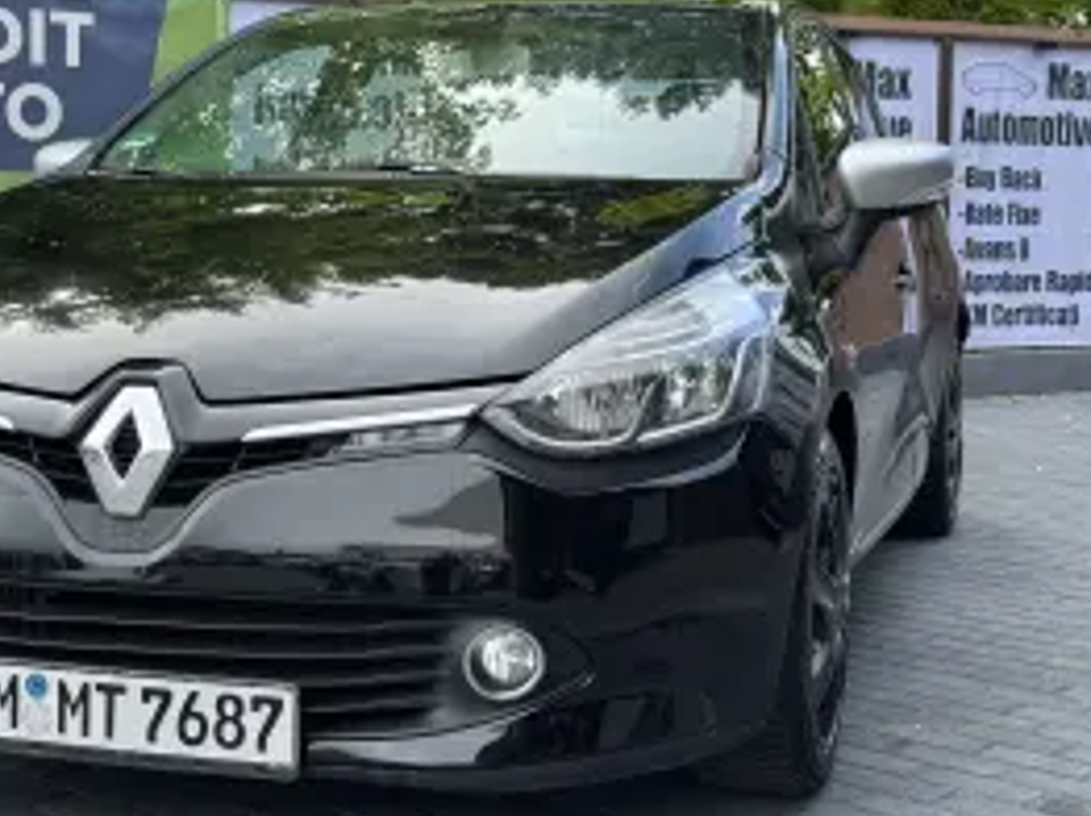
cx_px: 433
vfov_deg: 22.2
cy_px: 300
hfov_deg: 29.3
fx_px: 2078
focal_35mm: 66
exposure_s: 1/888
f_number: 1.78
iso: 64
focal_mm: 6.76
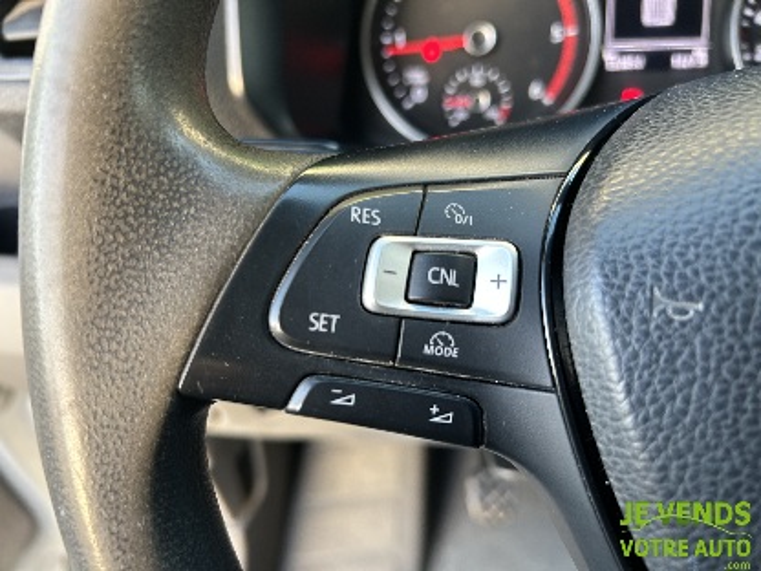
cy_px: 286
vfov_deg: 53.1
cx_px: 380
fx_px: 572
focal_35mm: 26
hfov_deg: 67.3
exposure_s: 1/69
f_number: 1.5
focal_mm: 5.7
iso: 125
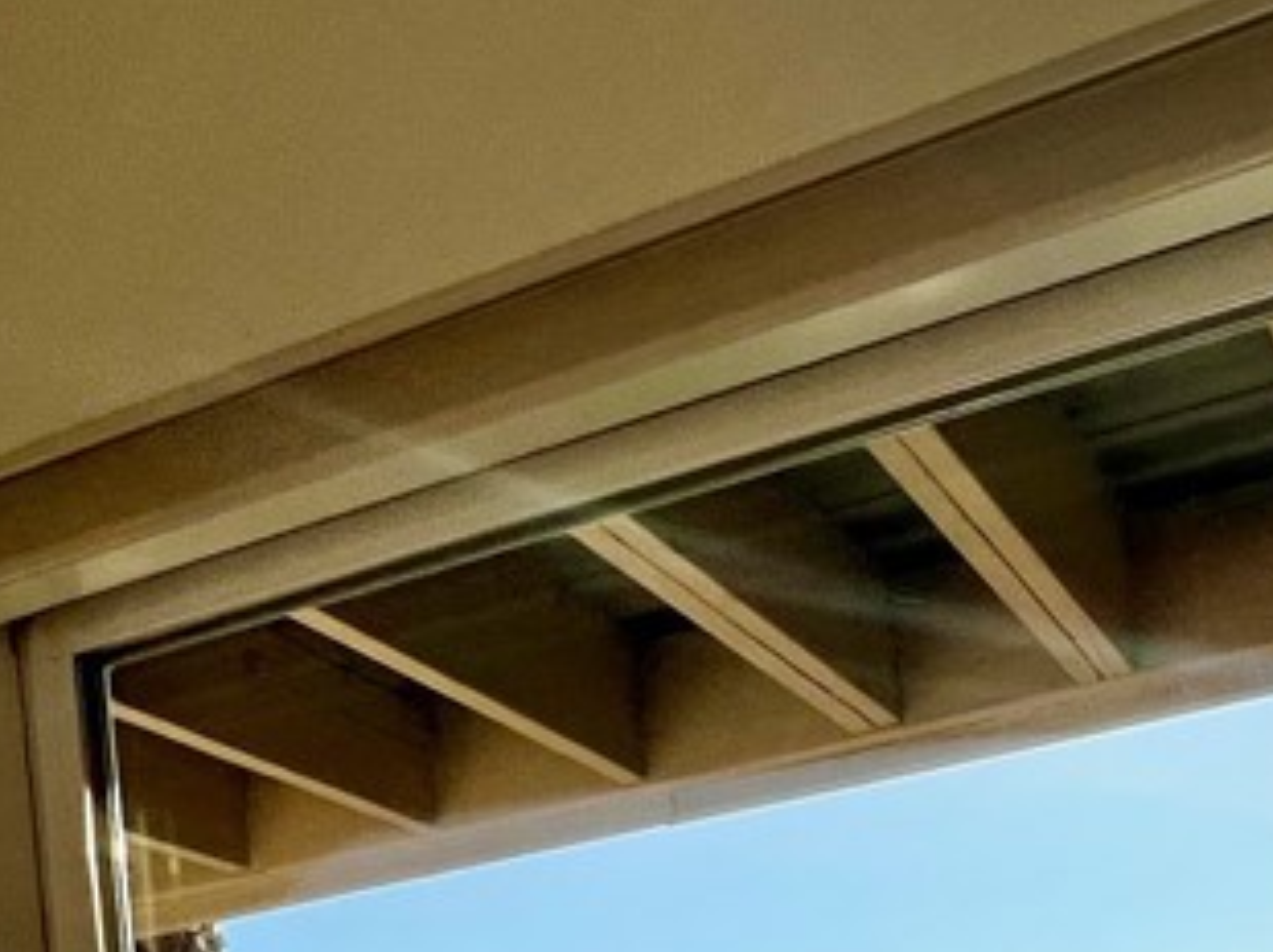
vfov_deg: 25.3
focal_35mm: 43
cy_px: 1432
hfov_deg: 42.1
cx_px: 1002
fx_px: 1580
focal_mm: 1.57
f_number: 1.8
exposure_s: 1/2421
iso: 32
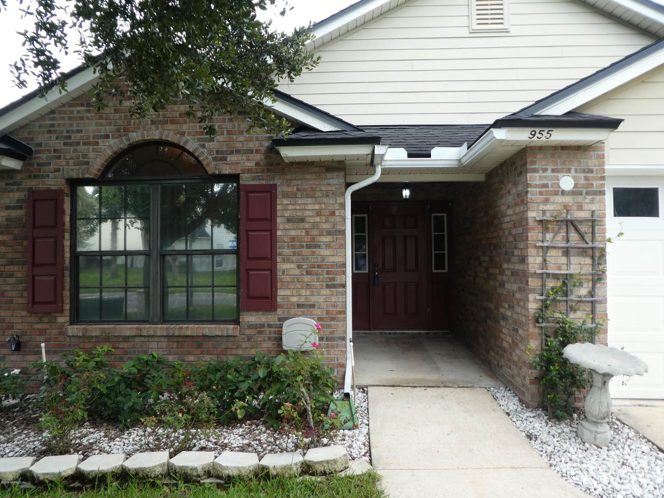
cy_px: 249
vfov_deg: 56.8
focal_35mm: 24
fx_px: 460
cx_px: 332
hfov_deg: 71.6
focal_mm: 4.3
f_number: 3.3
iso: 80
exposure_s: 1/125
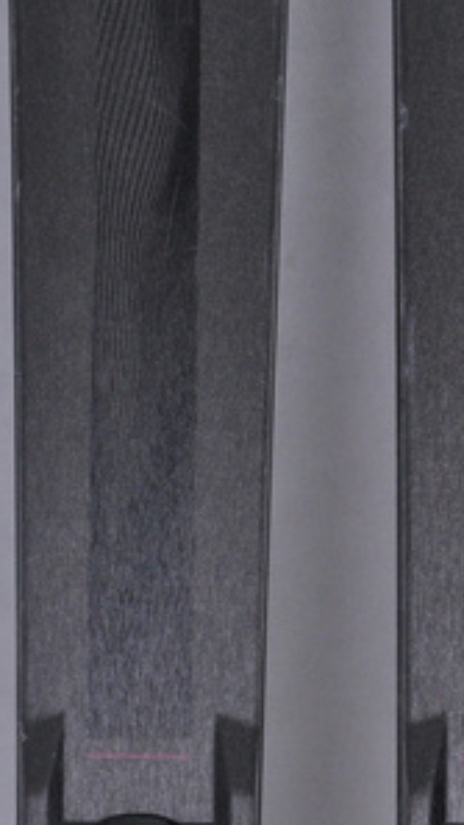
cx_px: 335
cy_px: 550
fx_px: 5465
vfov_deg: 8.6
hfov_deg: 4.9
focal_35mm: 250
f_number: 9.5
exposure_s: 1/125
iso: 3200
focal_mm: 105
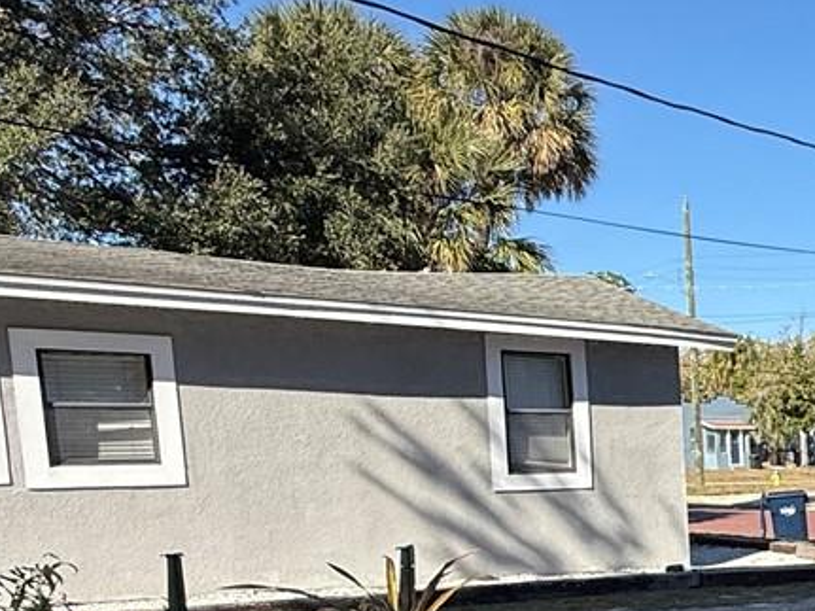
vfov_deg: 26.4
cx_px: 1036
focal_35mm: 52
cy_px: 619
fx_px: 1224
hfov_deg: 30.0
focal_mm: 2.22
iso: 50
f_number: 2.2
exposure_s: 1/1464
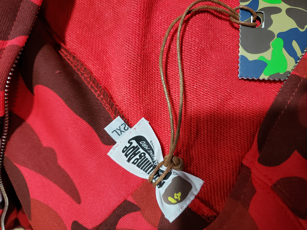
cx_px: 154
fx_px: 231
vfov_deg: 53.1
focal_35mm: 26
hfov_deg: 67.3
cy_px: 115
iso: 100
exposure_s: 1/100
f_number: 1.5
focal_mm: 4.3
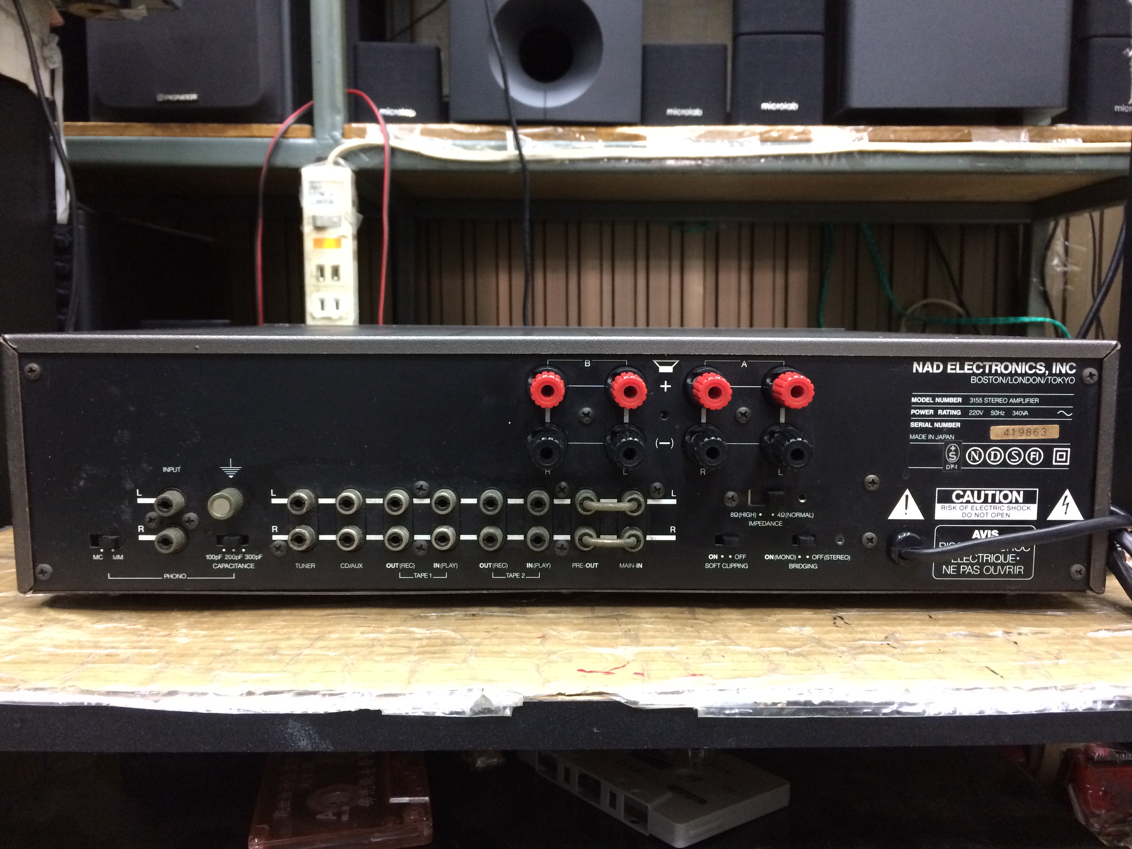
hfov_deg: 61.7
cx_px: 566
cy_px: 424
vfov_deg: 48.2
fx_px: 948
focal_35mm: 29
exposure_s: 1/20
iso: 250
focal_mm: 4.15
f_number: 2.2
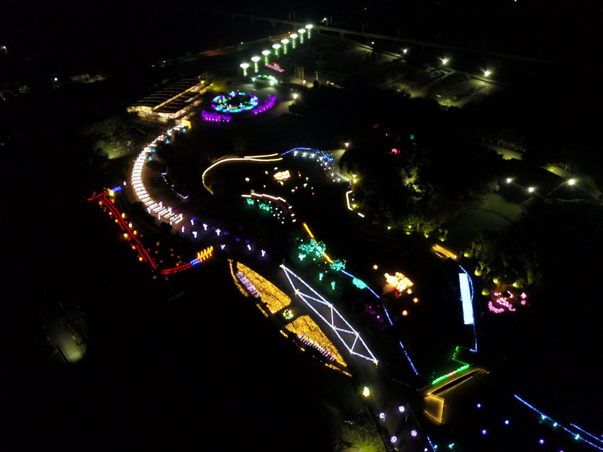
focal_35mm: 26
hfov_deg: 67.3
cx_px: 302
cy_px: 226
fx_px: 453
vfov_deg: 53.1
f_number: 2.2
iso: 596
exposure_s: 1/6.25
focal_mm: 4.73
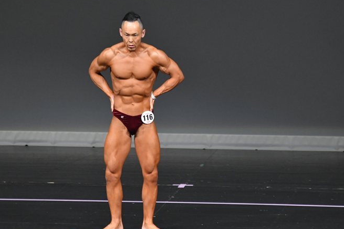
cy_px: 120
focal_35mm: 408
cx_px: 161
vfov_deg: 3.4
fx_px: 3897
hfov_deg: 5.1
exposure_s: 1/400
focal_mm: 230
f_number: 5.6
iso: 4000
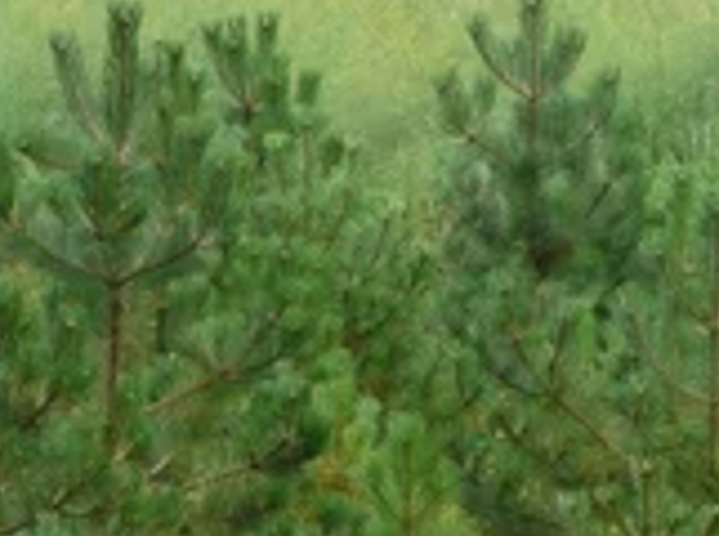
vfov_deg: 5.9
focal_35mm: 251
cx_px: 103
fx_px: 5202
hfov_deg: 7.9
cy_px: 4
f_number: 4.7
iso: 100
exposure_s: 1/80
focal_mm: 13.7
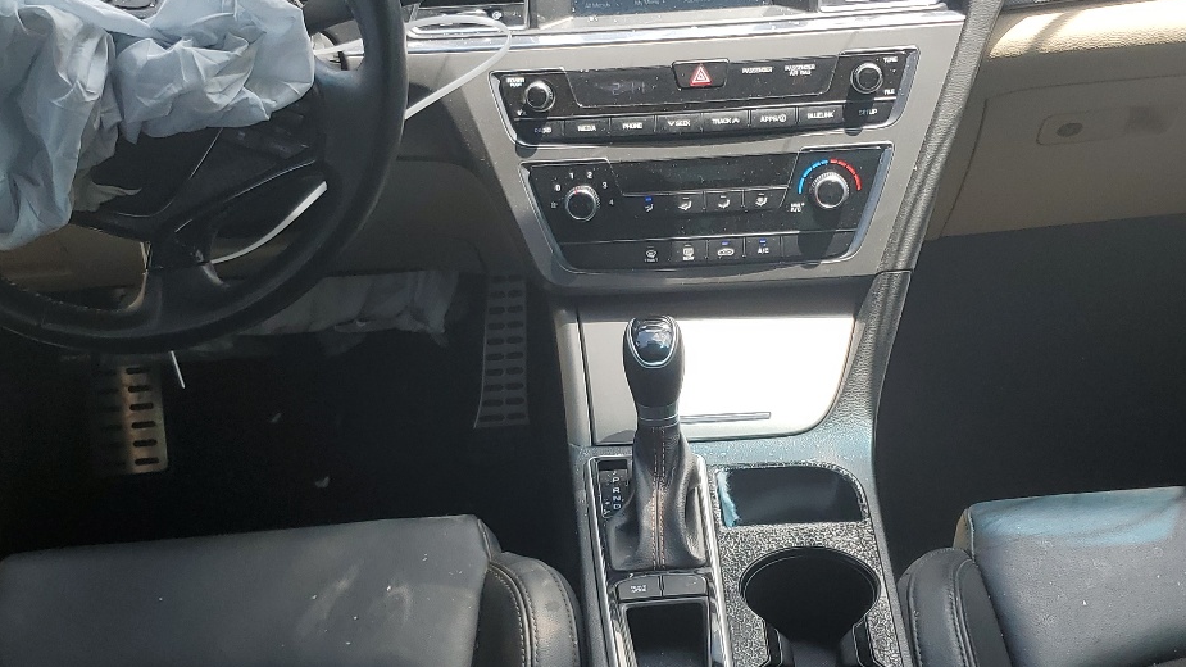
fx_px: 1541
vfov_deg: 24.4
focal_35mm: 49
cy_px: 405
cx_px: 613
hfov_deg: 42.1
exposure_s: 1/500
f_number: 1.5
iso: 50
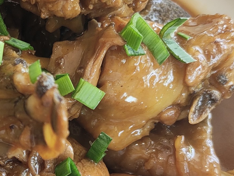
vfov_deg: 18.6
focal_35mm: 78
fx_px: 527
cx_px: 3
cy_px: 160
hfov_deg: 24.0
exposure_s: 1/50
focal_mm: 4.71
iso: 58
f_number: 1.79
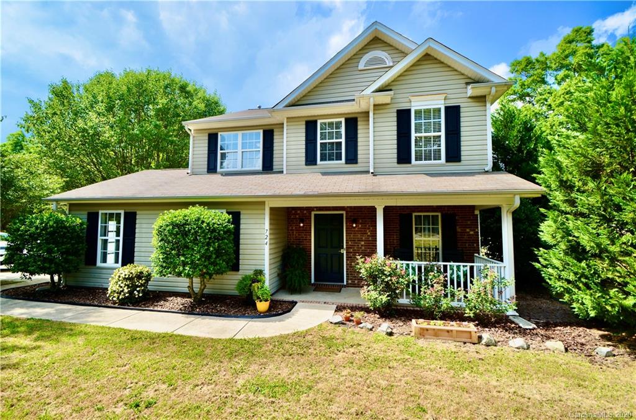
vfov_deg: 77.0
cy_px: 210
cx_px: 318
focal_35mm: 15
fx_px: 264
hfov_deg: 100.5
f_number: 8
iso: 200
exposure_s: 1/250
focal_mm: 10
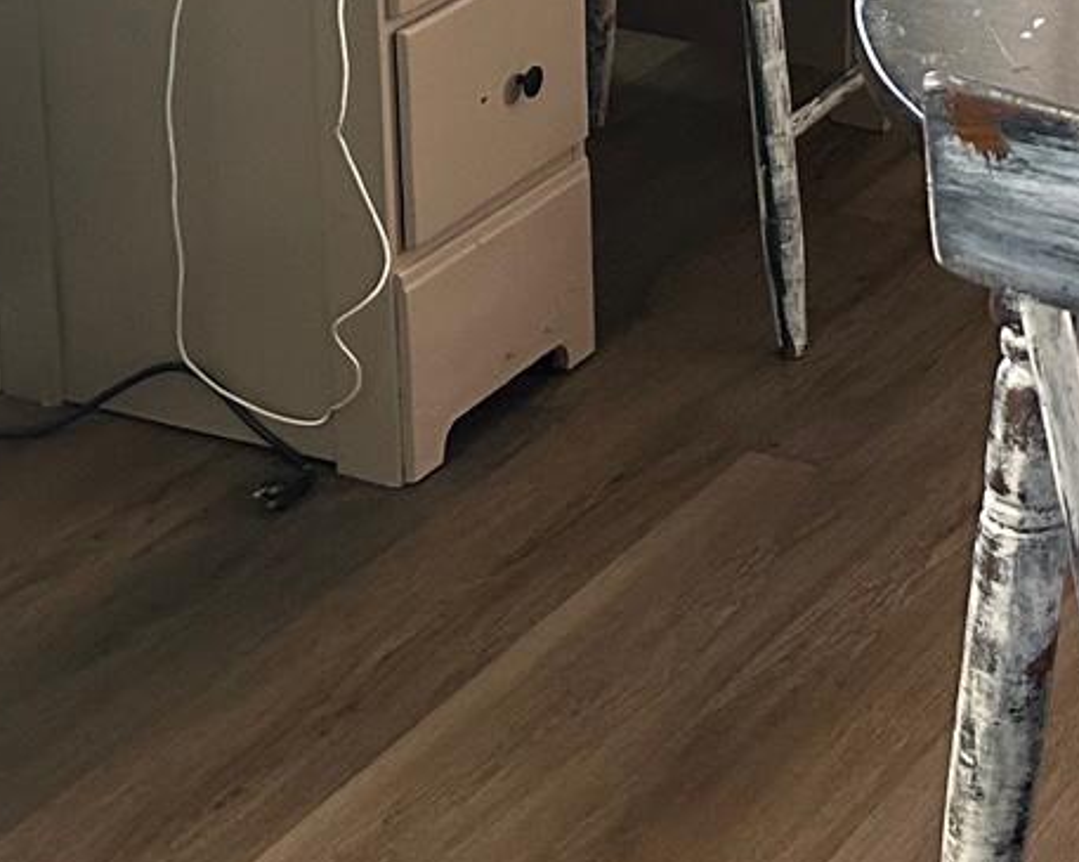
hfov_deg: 16.5
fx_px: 3574
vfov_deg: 13.2
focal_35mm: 112
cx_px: 1284
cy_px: -321
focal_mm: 5.7
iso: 200
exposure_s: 1/60
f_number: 1.5
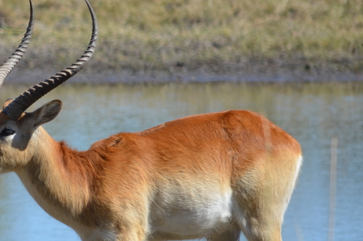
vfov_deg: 1.3
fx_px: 10781
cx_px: -86
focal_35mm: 1071
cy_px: 149
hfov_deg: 1.9
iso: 200
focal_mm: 270
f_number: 7.1
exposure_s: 1/800
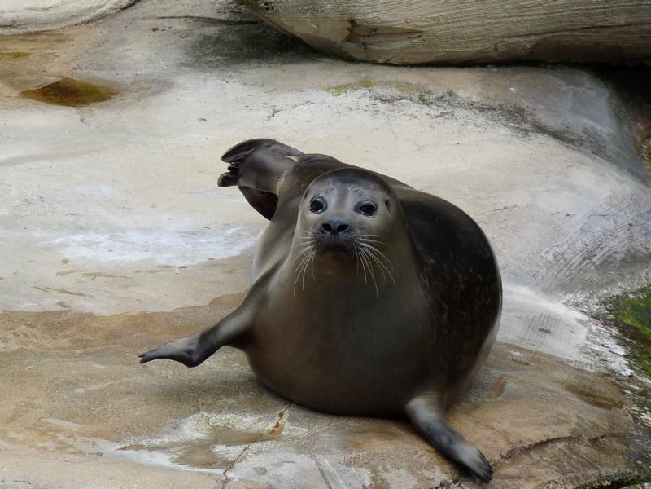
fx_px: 7034
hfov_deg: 5.3
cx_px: 326
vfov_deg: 4.0
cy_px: 244
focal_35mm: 374
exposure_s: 1/400
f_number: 5.6
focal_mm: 47
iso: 100
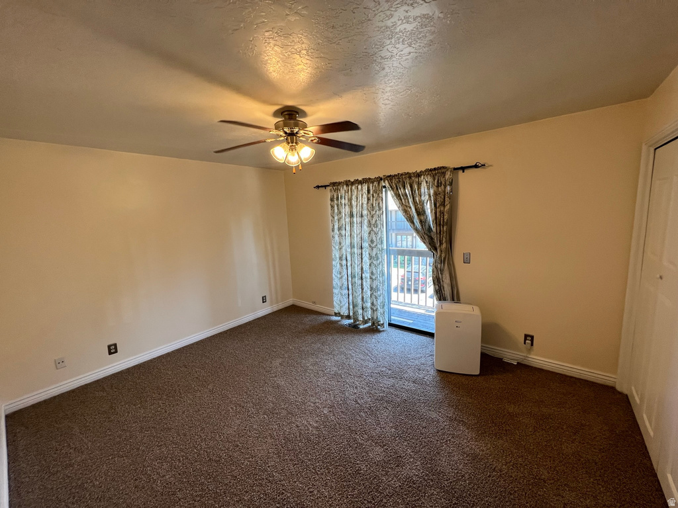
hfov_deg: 106.2
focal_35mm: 13
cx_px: 339
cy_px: 254
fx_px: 255
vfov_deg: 89.9
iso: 125
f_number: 1.8
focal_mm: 1.57
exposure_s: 1/120
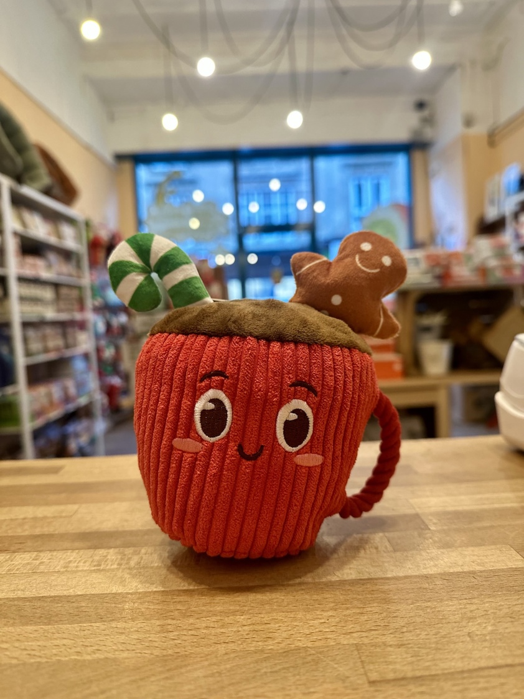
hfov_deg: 56.8
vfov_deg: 71.6
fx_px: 484
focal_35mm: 24
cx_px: 262
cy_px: 350
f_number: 1.78
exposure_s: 1/50
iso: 320
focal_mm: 6.86
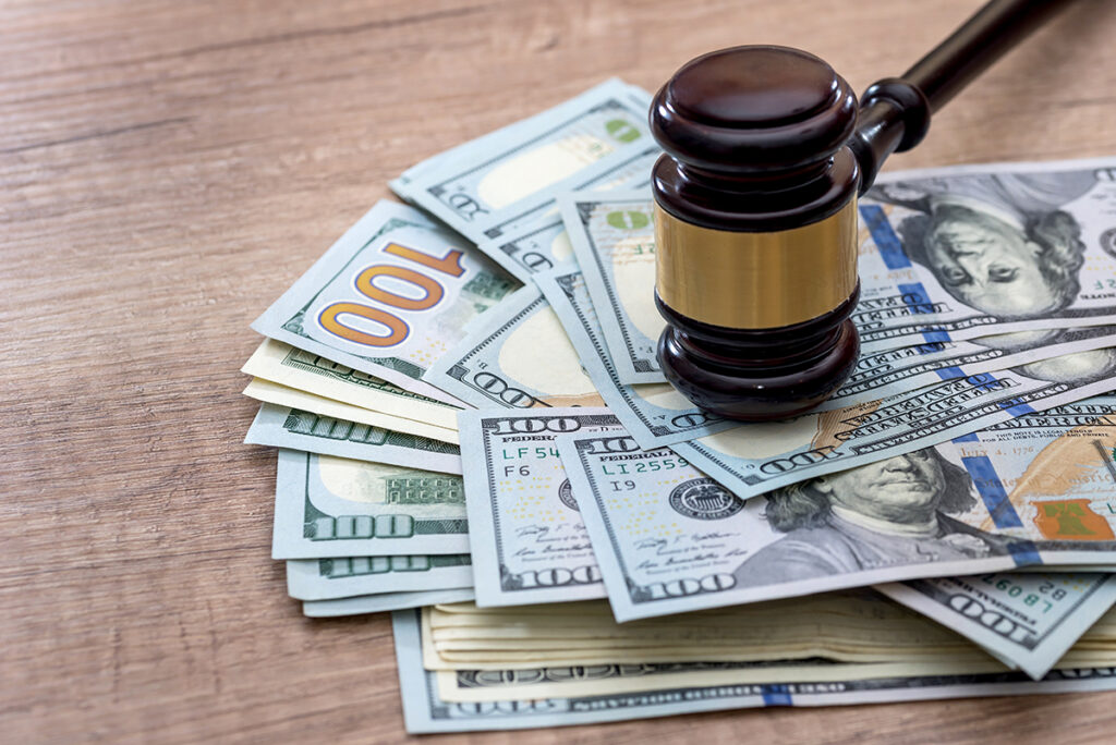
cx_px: 558
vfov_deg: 13.1
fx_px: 3257
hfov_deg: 19.4
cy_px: 372
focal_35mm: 105
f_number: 9
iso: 250
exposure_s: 1/200
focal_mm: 105
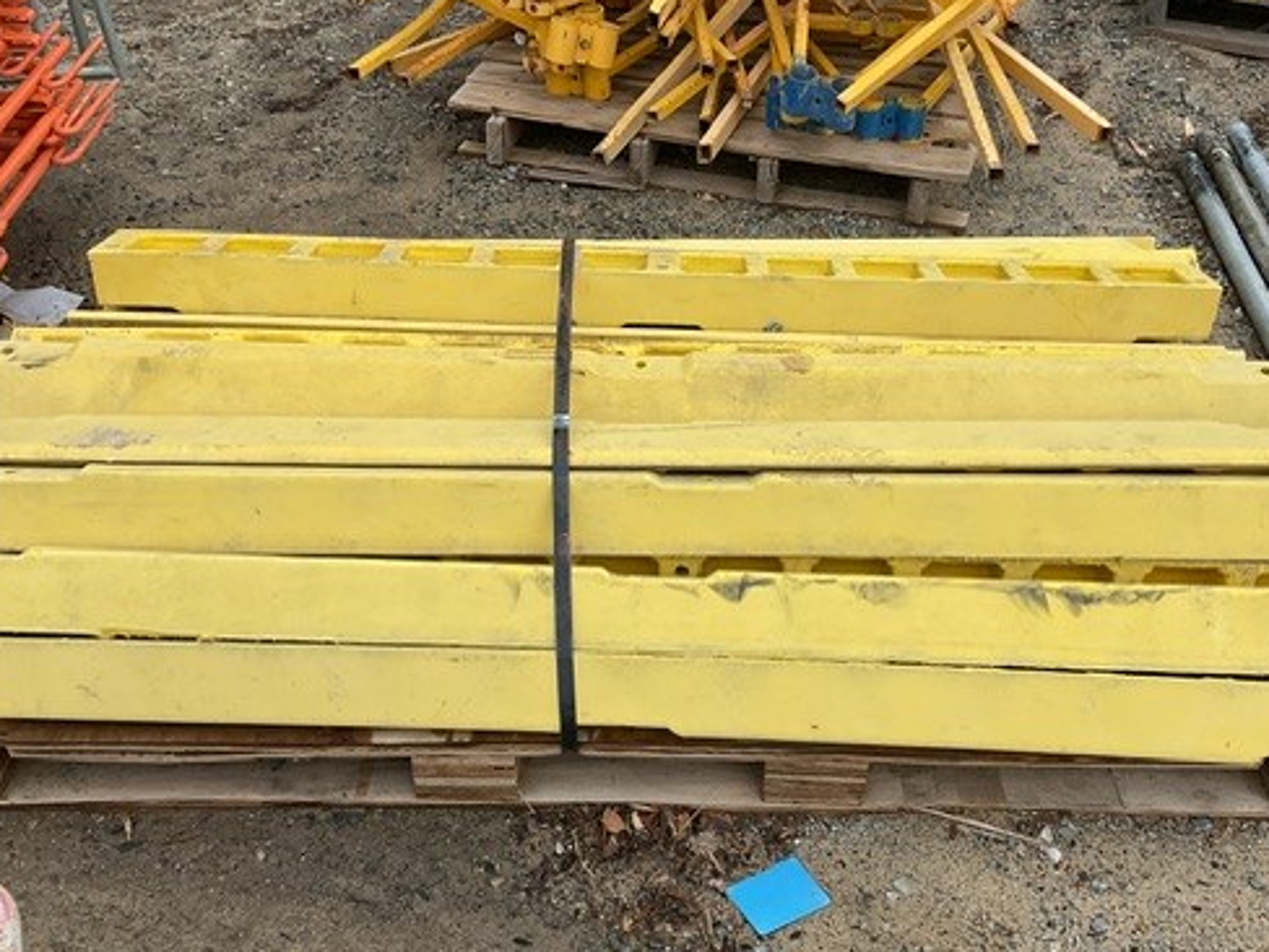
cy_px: 549
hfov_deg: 48.9
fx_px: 1393
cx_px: 684
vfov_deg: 37.6
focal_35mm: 38
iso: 16
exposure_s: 1/586
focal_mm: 3
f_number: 1.8
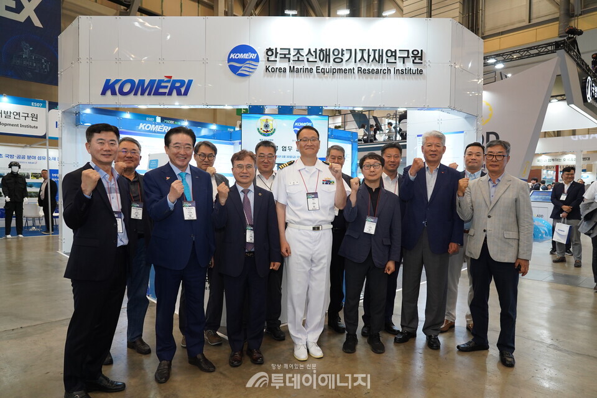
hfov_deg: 73.7
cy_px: 199
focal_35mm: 24
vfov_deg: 53.1
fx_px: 398
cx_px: 298
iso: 1600
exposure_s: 1/250
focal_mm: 24
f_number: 4.5
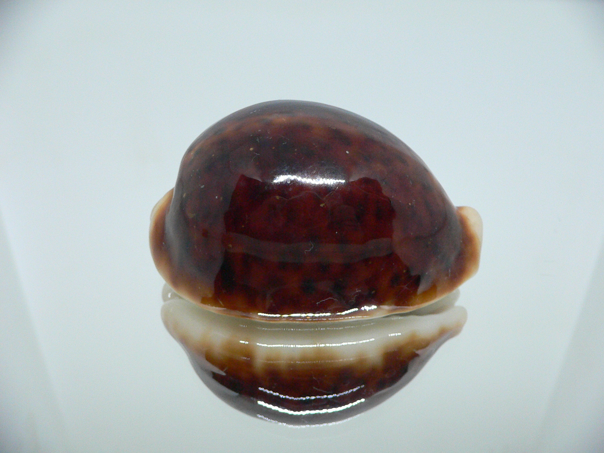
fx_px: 611
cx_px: 302
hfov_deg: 52.6
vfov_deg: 40.7
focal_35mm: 35
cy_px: 226
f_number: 2.8
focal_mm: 4.6
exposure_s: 1/30
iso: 200
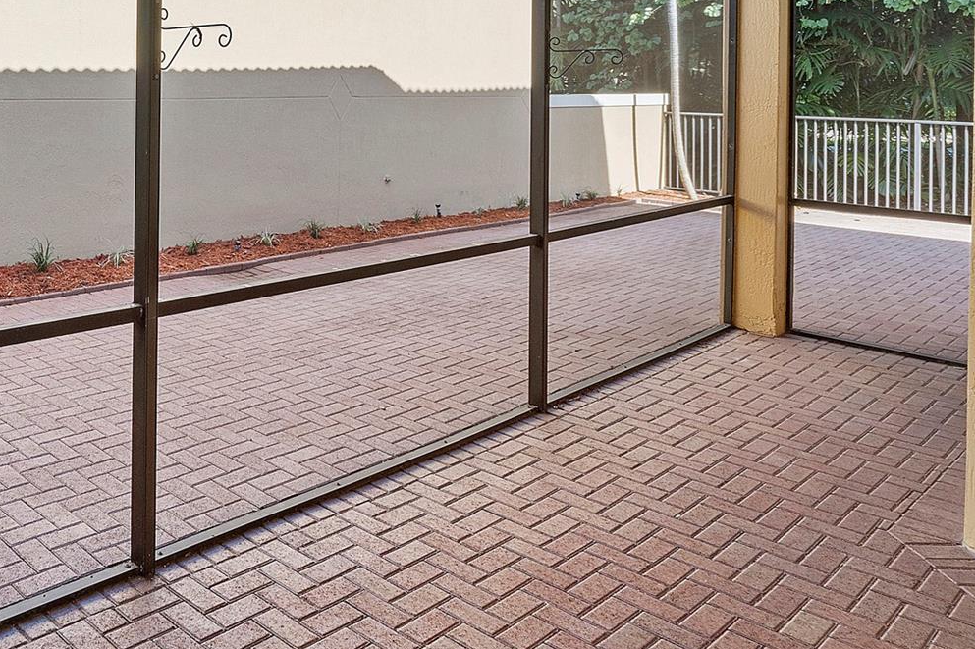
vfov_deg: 36.5
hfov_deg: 52.3
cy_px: 68
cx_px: 198
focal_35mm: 34
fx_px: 921
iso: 100
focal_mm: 11
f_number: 11
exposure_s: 1/30
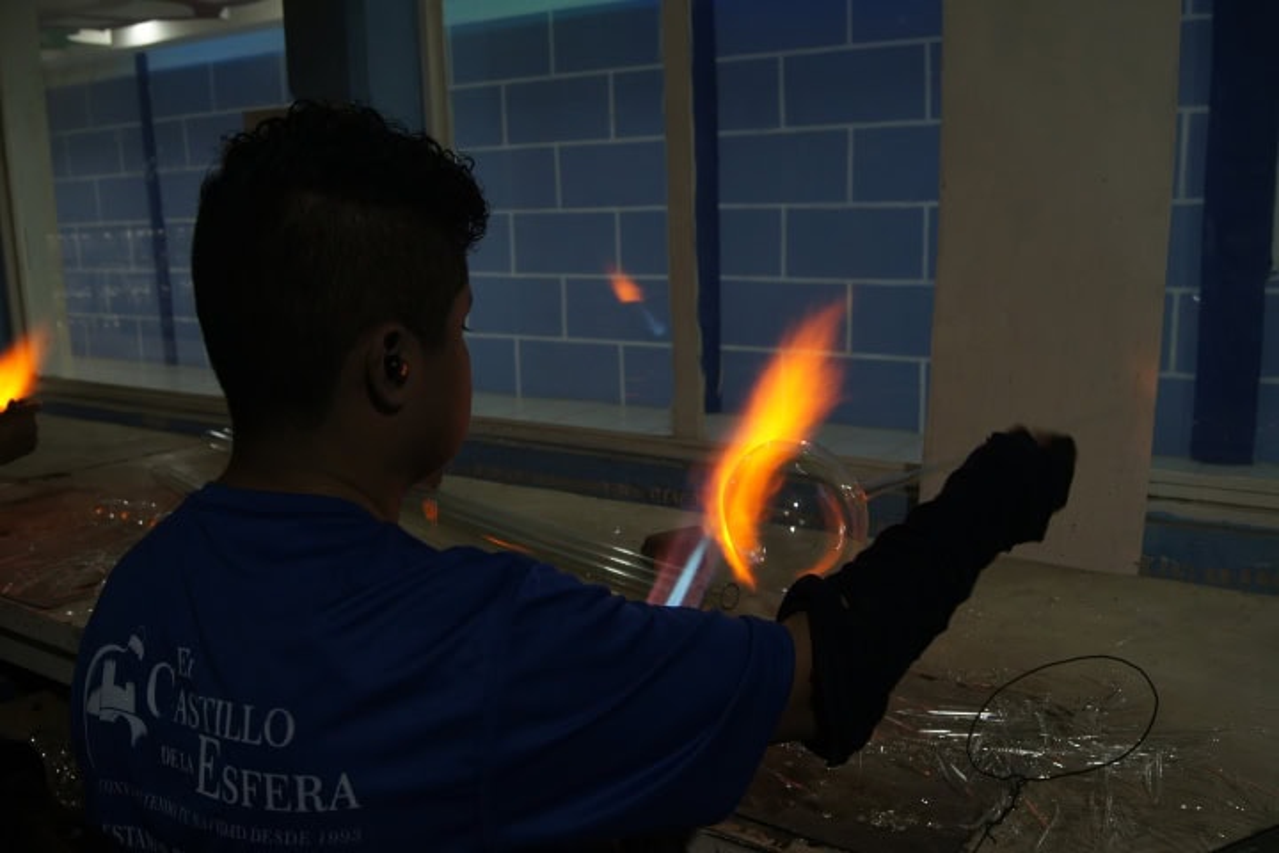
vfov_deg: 40.0
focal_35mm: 33
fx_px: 1172
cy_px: 426
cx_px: 640
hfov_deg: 57.2
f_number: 5.6
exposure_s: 1/15
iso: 200
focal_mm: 22
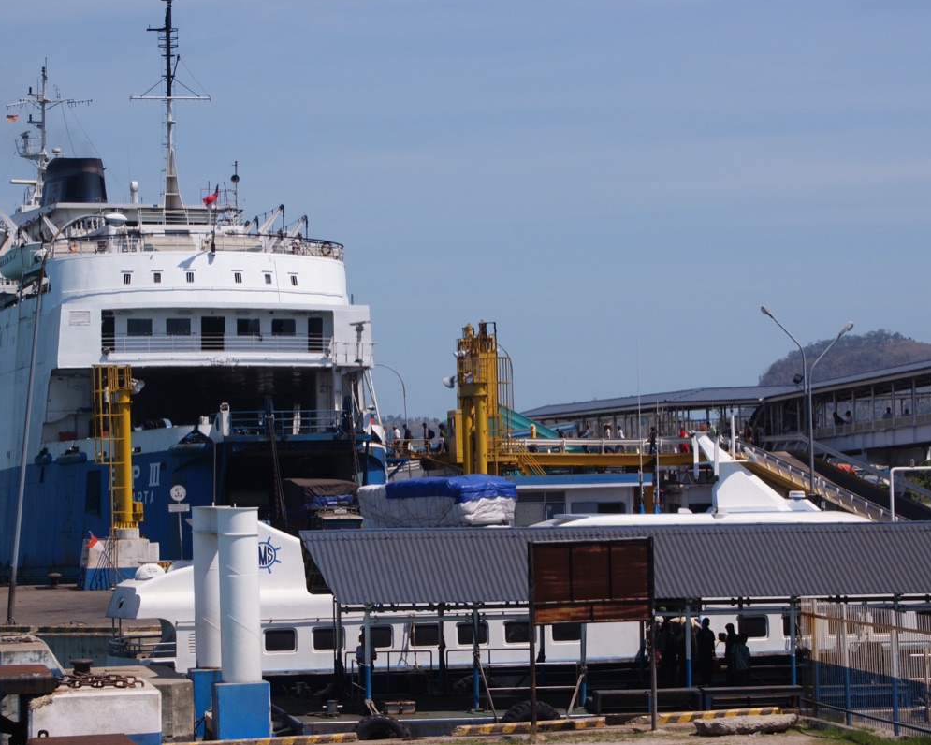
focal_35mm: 102
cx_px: 464
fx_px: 2811
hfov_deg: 18.8
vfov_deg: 15.1
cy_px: 370
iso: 100
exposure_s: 1/160
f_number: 13
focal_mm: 60
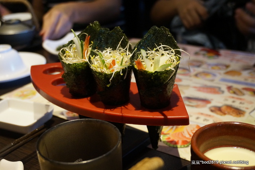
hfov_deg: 42.3
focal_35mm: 46
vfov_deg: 28.9
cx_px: 128
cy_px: 85
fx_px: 329
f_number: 5
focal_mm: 31
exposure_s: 1/60
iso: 2000
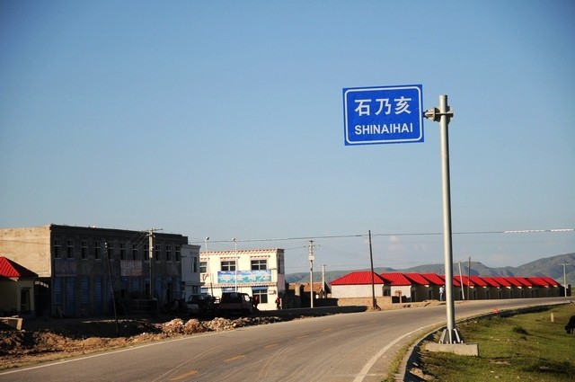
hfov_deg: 16.1
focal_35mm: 128
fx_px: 2034
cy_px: 191
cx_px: 288
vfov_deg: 10.7
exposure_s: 1/1250
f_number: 5.6
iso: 200
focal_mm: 85
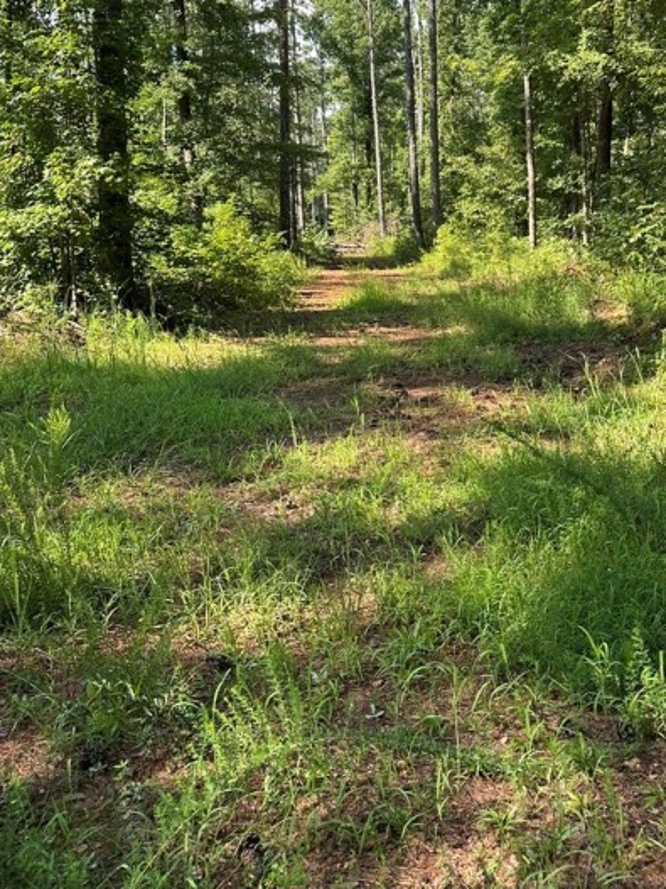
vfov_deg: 51.6
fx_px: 898
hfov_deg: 40.1
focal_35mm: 35
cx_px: 454
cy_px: 295
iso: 80
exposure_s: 1/729
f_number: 1.78
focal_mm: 6.86
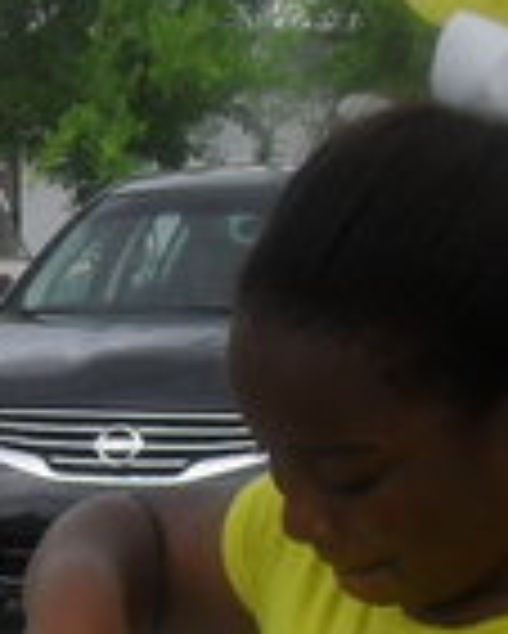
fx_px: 2910
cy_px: 854
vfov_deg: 12.0
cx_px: -99
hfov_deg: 9.8
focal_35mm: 155
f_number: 3.2
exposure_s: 1/250
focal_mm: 6.3
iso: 100
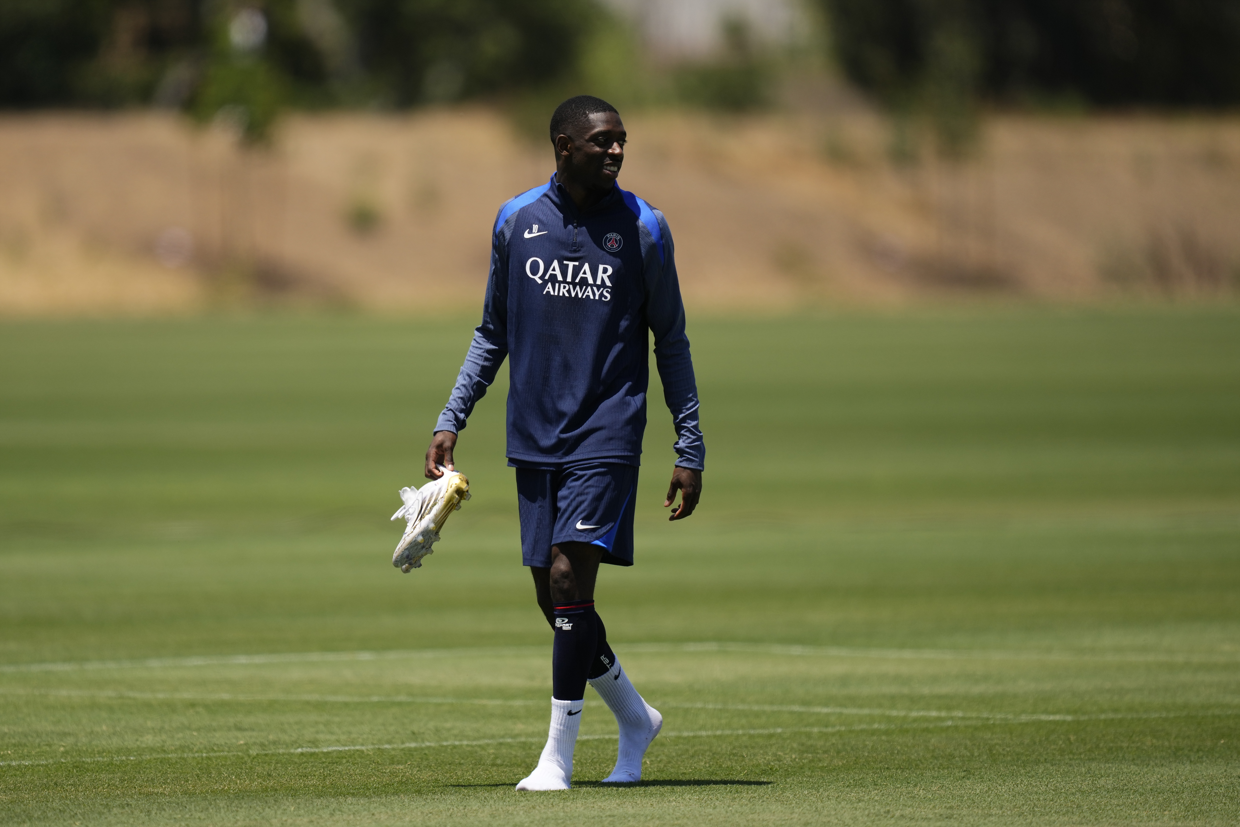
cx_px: 620
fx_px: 13777
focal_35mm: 400
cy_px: 414
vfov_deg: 3.4
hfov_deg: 5.2
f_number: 2.8
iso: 250
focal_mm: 400
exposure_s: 1/5000
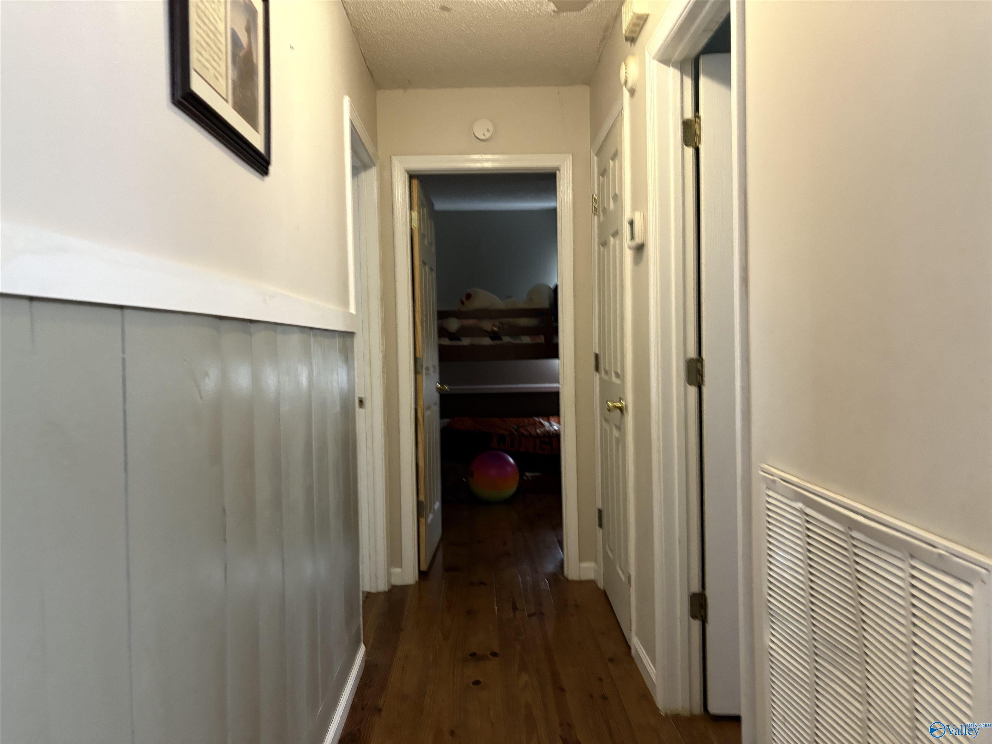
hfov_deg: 67.3
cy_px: 372
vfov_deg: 53.1
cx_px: 496
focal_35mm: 26
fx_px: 745
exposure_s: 1/60
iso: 400
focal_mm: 5.96
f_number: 1.6
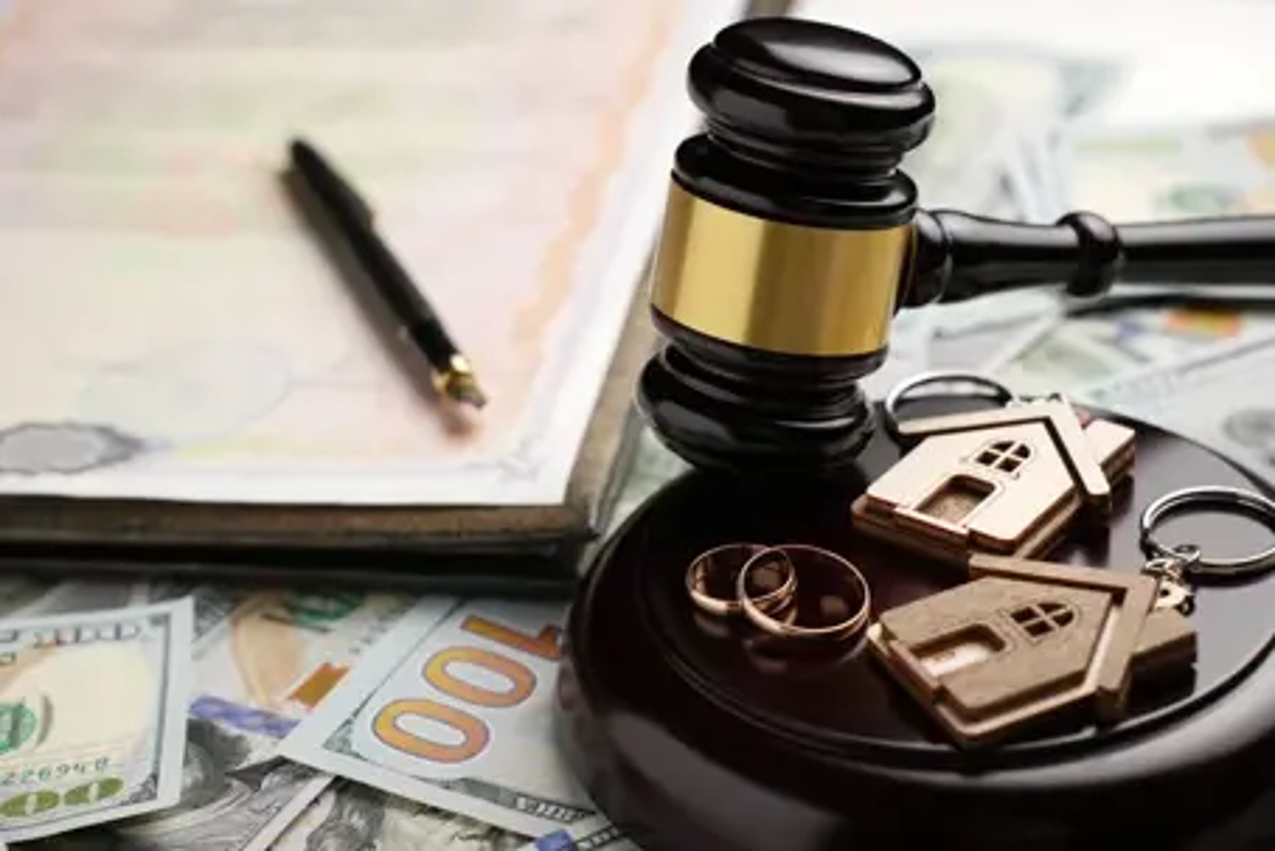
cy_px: 426
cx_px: 638
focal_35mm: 75
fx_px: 2657
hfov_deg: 27.0
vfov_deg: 18.2
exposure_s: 1/125
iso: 200
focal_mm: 75
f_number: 6.3
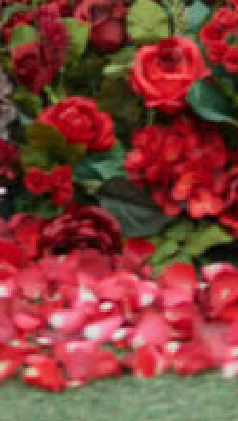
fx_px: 2997
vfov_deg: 7.6
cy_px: -490
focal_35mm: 268
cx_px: 12
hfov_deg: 4.5
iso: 100
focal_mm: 50
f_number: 1.4
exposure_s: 1/200
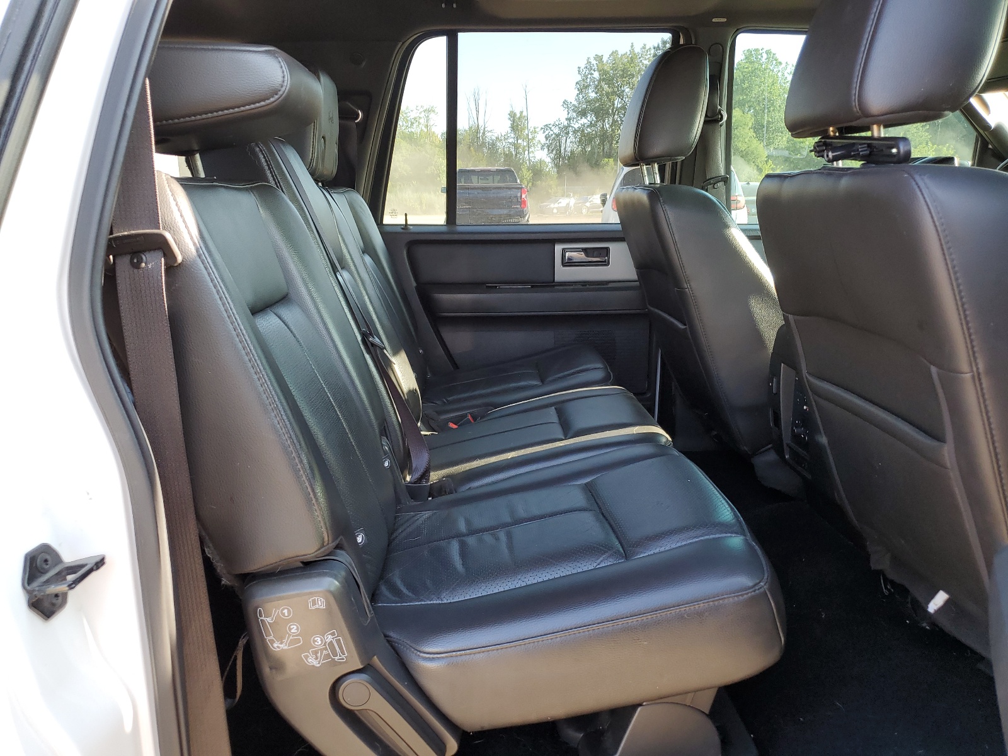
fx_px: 757
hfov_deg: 67.3
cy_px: 378
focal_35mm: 26
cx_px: 504
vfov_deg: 53.1
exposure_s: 1/120
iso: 54
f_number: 1.5
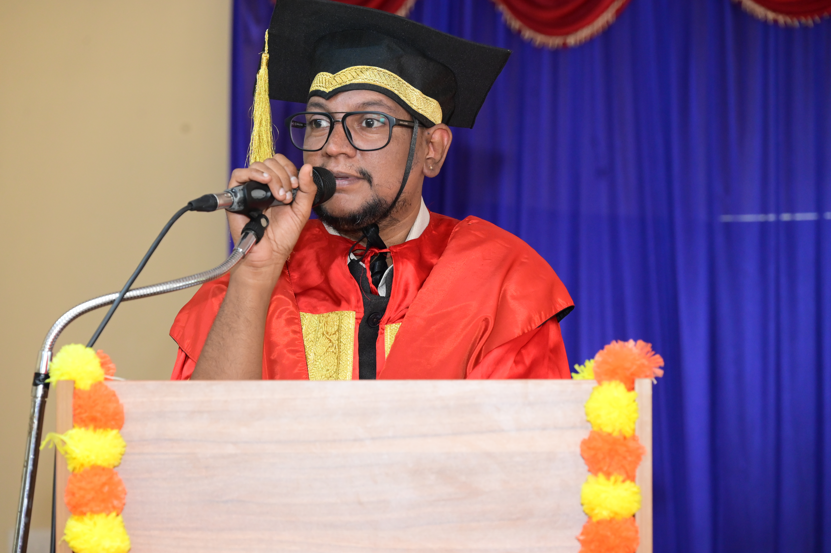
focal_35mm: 110
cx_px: 416
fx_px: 2537
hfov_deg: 18.6
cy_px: 276
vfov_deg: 12.4
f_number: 5.6
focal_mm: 110
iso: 3200
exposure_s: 1/125
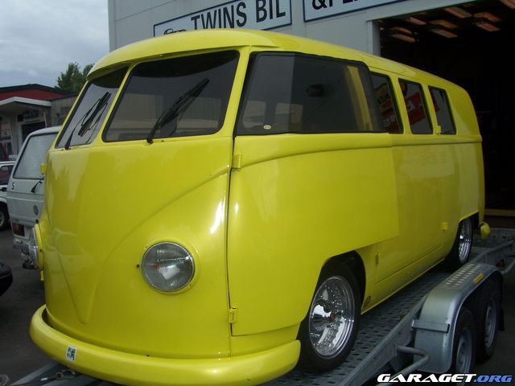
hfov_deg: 54.0
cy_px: 193
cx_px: 258
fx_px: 506
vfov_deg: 41.8
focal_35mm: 34
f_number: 5.6
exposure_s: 1/350
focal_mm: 5.6
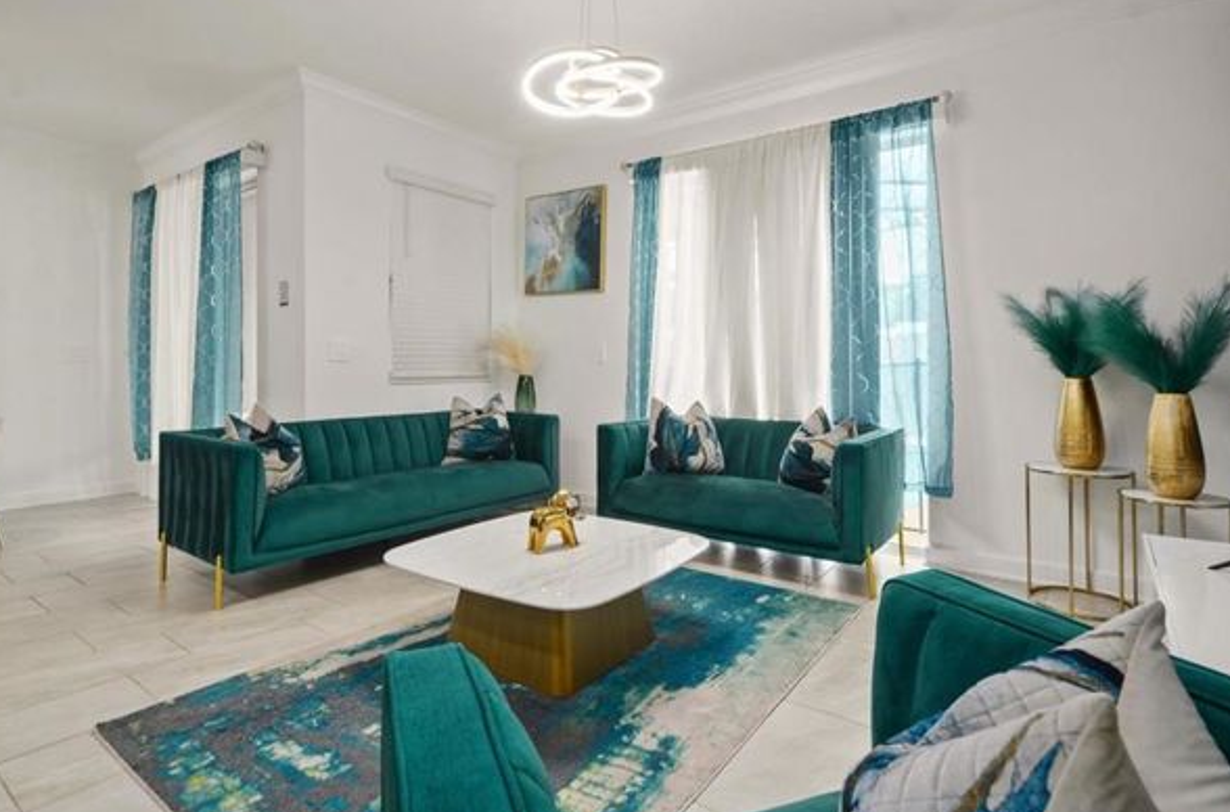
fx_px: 613
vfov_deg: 66.8
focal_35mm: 18
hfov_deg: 90.2
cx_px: 610
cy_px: 360
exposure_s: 1/3
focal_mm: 10
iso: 200
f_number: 8
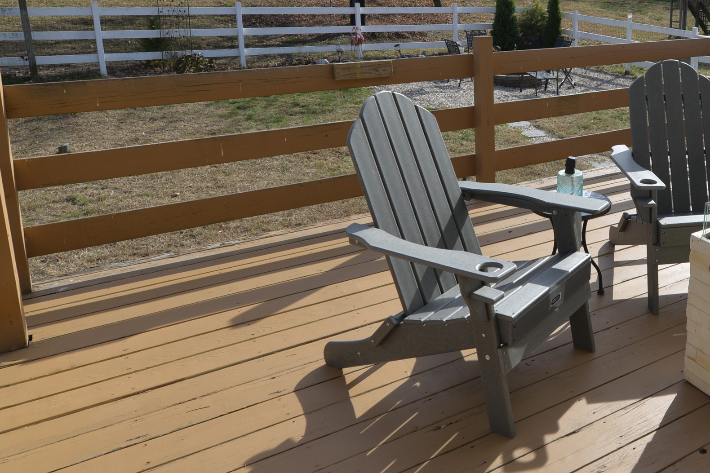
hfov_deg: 50.5
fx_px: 690
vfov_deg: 37.0
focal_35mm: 35
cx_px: 586
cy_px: 120
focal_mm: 18
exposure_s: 1/320
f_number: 9
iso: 100
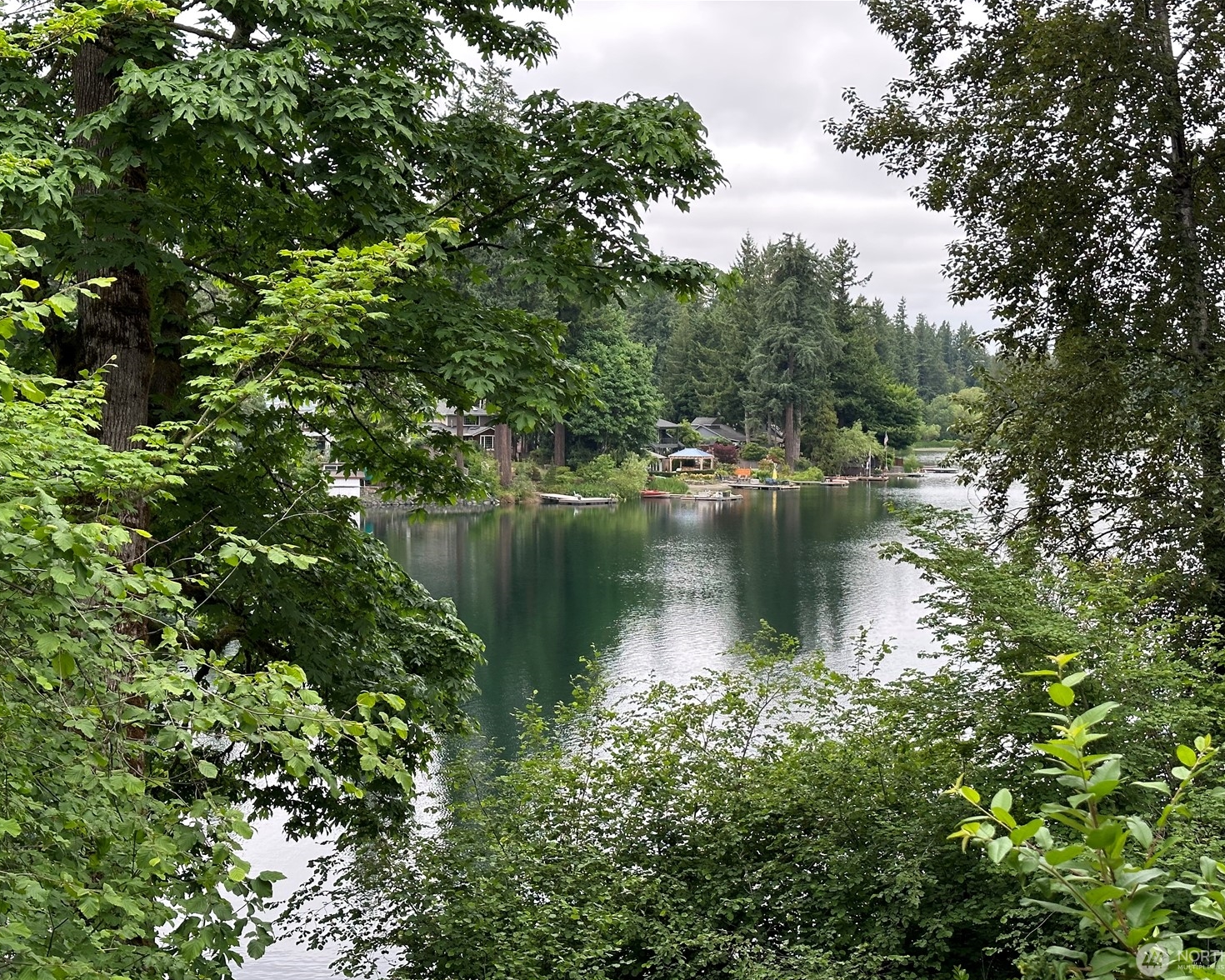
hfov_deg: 36.7
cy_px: 499
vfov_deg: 29.7
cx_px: 633
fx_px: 1849
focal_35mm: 51
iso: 64
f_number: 1.78
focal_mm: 6.86
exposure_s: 1/361
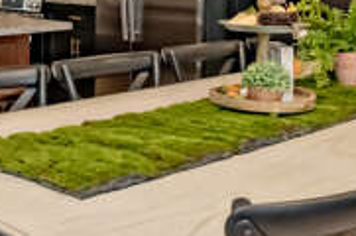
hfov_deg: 29.3
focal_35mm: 68
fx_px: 671
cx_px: 96
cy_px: -14
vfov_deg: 19.2
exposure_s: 1/100
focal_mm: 16
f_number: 8
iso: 2000
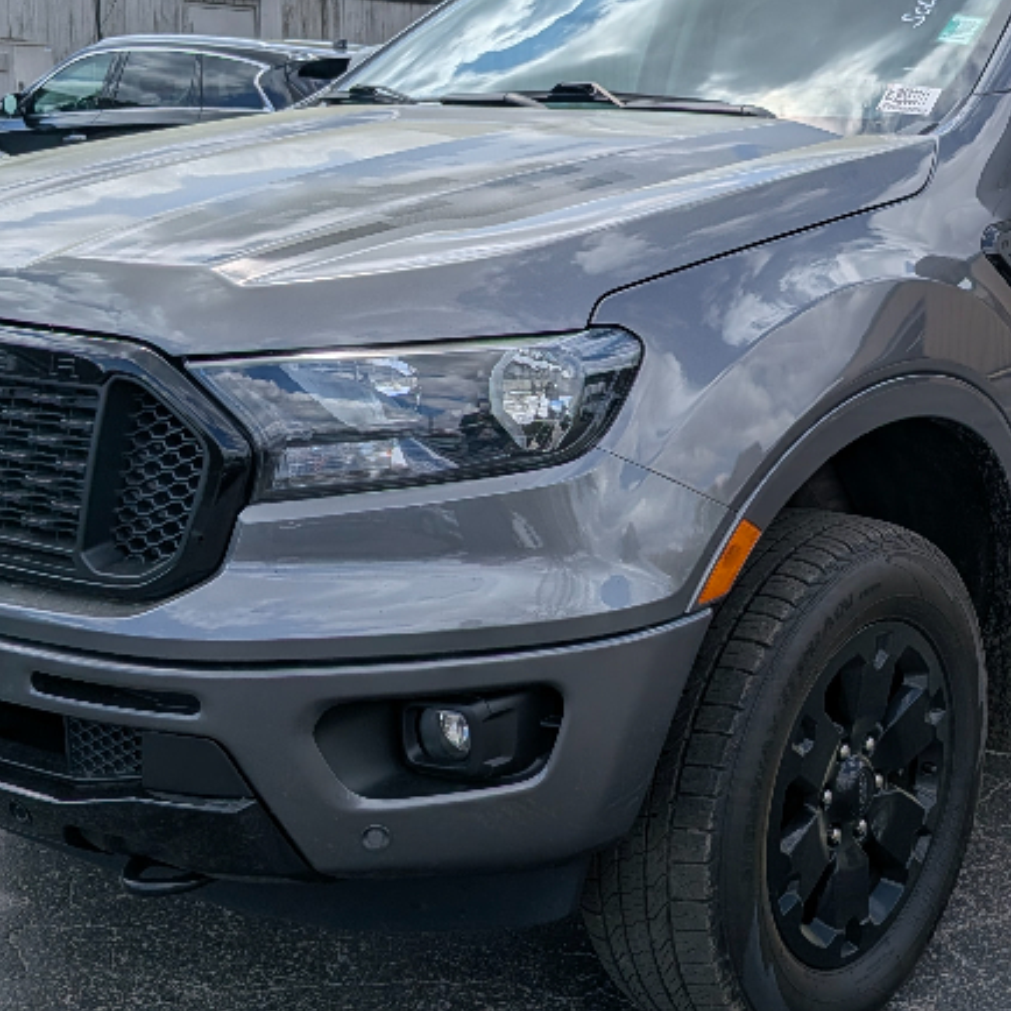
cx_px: 773
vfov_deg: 34.0
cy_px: 517
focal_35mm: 50
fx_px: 1652
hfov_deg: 33.3
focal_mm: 4.53
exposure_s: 1/3311
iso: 43
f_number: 1.7
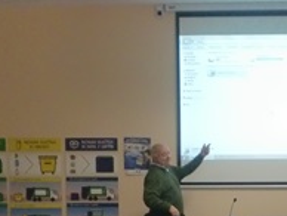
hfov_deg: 20.2
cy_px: 262
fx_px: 797
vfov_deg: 14.9
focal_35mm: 96
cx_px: 234
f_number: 3.1
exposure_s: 1/50
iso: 400
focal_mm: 6.3
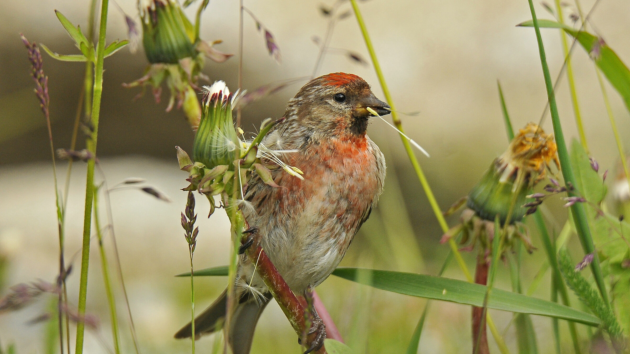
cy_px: 158
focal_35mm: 943
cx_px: 315
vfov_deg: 1.3
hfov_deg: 2.3
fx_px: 15752
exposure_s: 1/320
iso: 500
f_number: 8
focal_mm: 600
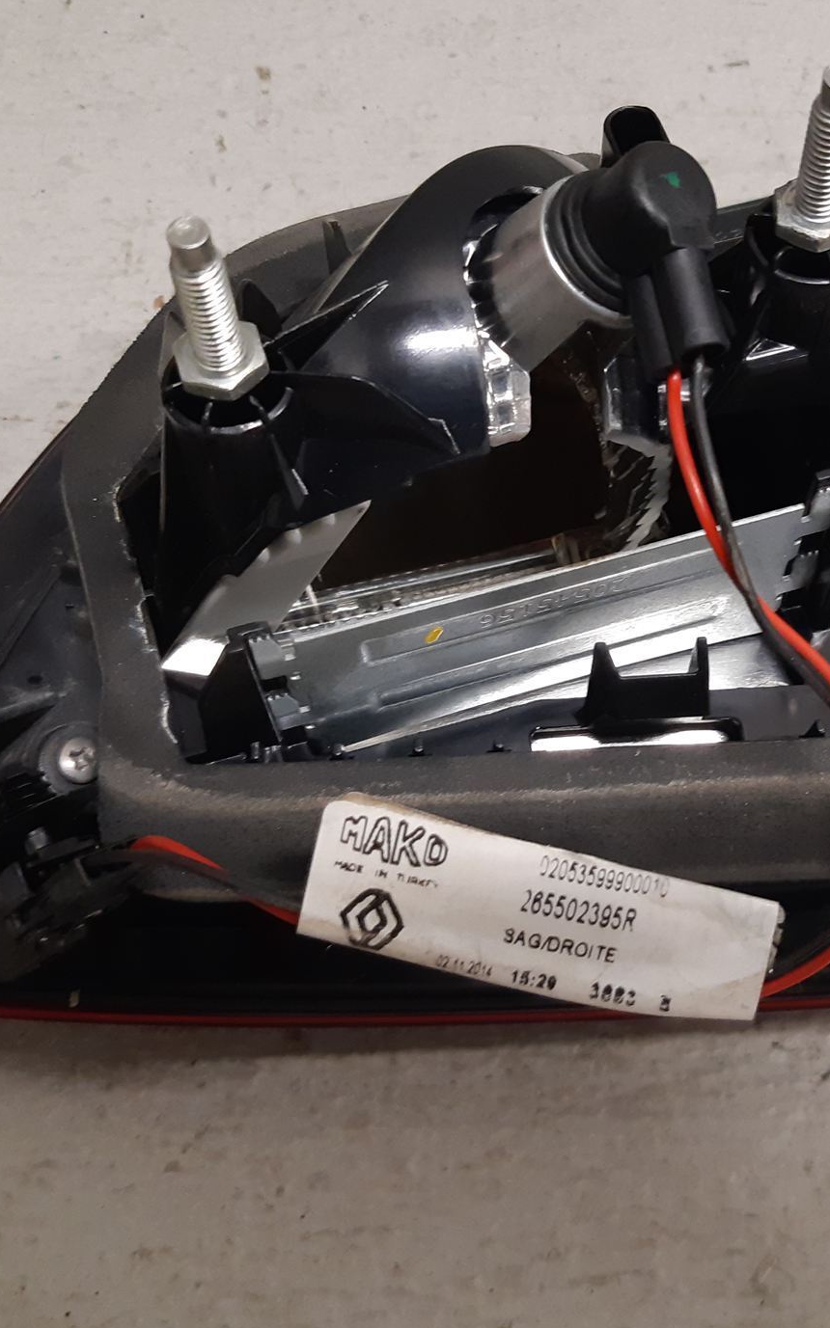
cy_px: 623
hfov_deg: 31.0
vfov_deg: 48.2
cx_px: 543
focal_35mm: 41
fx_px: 1485
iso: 200
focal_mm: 3.93
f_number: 1.7
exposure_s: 1/50
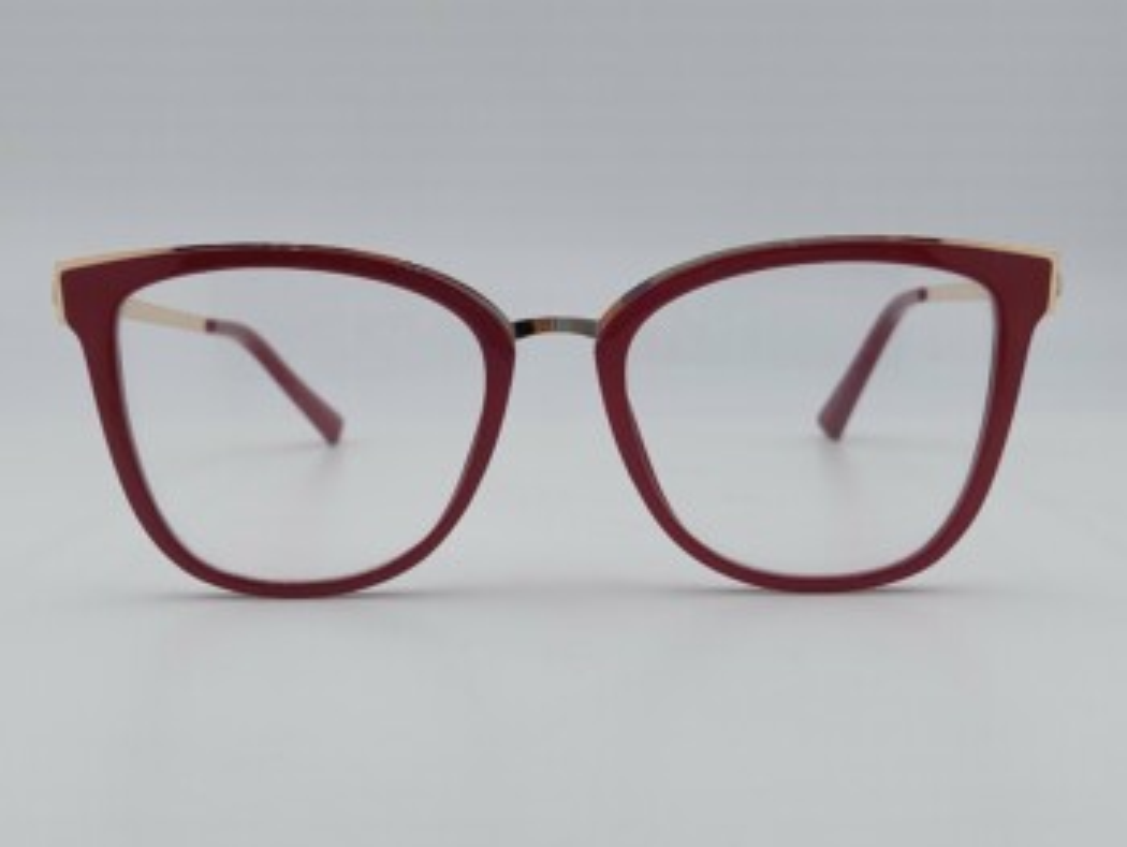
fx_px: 814
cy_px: 424
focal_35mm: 25
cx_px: 564
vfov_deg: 54.9
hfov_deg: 69.4
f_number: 1.8
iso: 40
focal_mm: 5.23
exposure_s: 1/1383
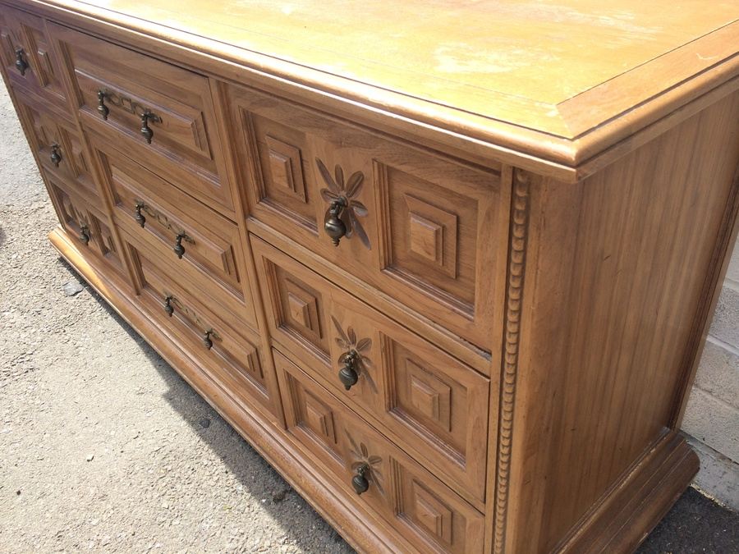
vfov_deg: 46.8
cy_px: 277
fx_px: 640
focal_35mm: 30
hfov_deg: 60.0
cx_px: 370
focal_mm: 4.12
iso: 32
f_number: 2.2
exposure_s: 1/746
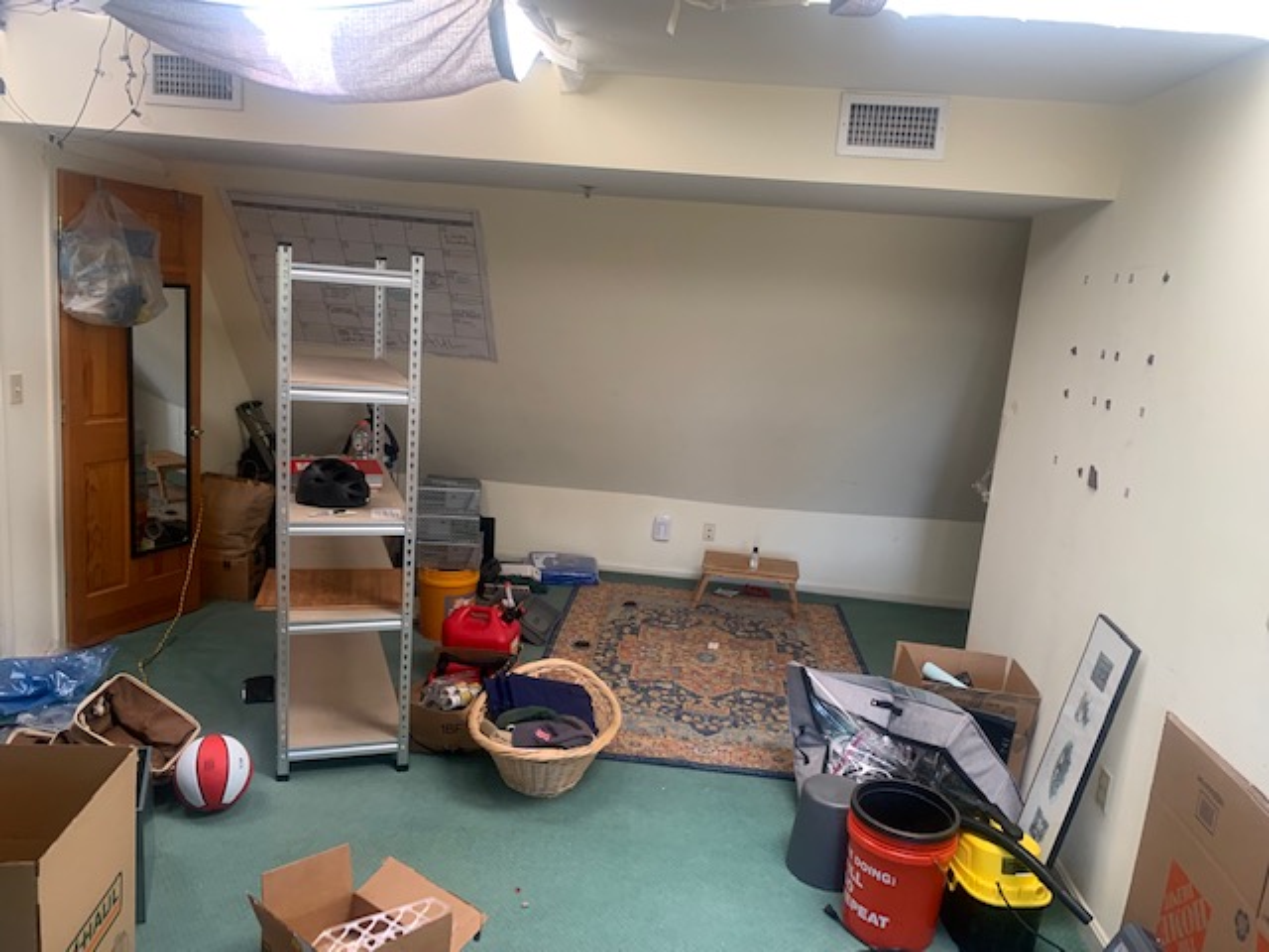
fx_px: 953
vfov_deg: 53.1
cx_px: 634
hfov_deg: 67.3
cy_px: 476
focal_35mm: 26
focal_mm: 4.25
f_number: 1.8
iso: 100
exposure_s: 1/60
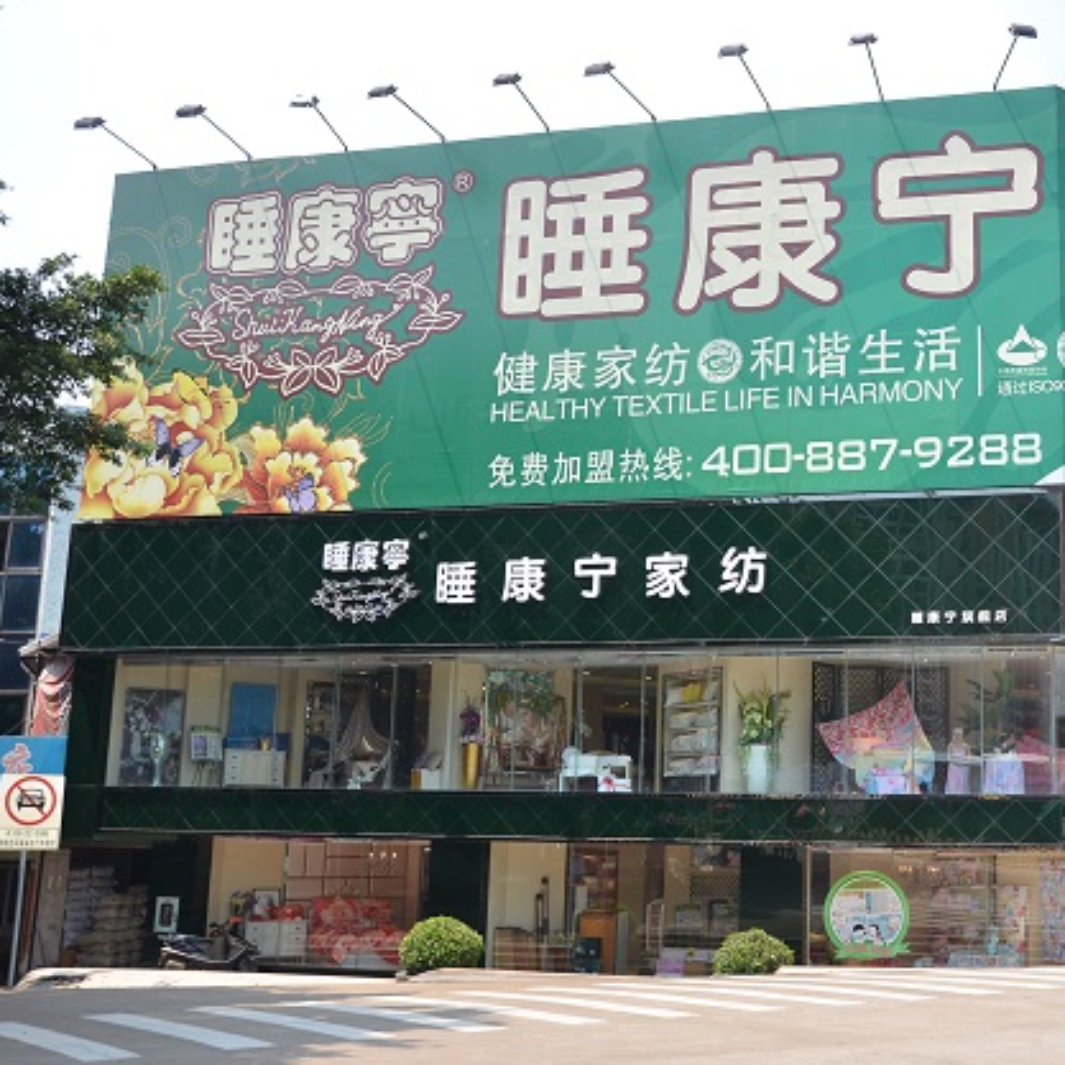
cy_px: 536
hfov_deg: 39.1
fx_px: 1450
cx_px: 812
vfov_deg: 40.3
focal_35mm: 42
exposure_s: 1/250
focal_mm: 21
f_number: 6.3
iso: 100
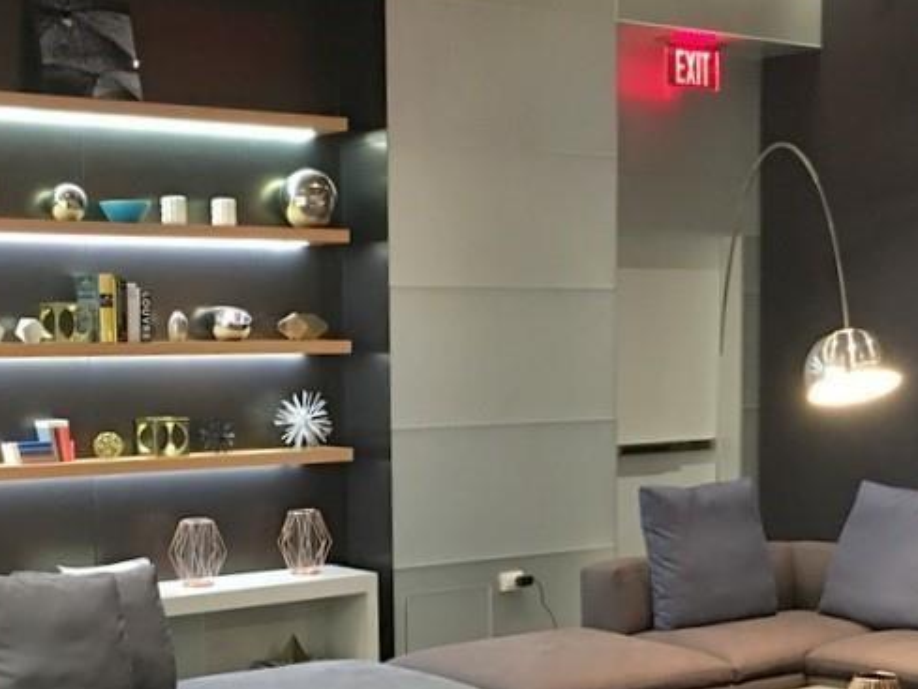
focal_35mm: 64
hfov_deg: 30.2
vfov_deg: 22.6
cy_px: 561
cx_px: 422
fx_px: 1698
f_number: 2.2
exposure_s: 1/4
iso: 64
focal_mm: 4.15
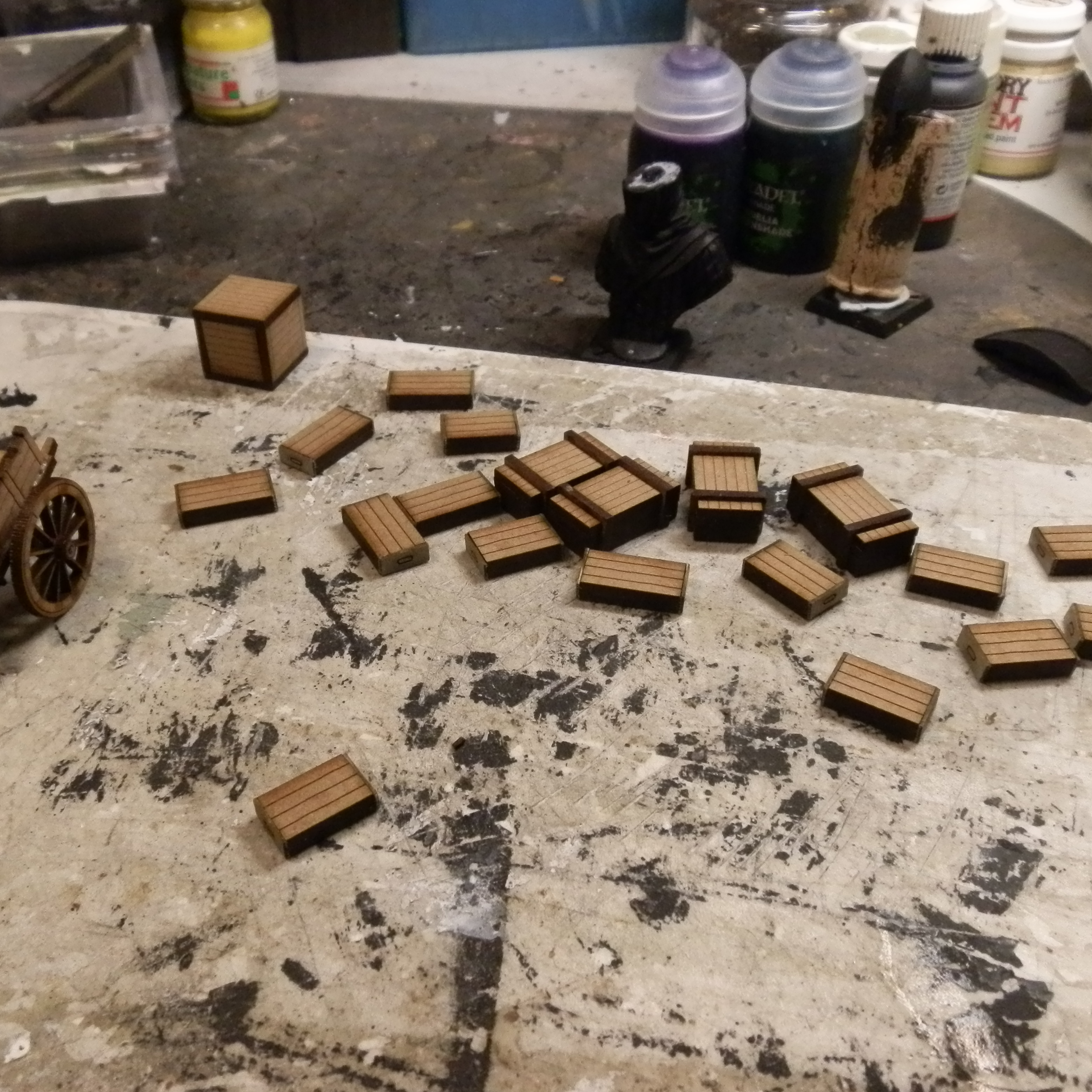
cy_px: 558
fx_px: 1213
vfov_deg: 48.4
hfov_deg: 48.3
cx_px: 465
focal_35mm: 34
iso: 400
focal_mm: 5
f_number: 3.1
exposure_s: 1/250
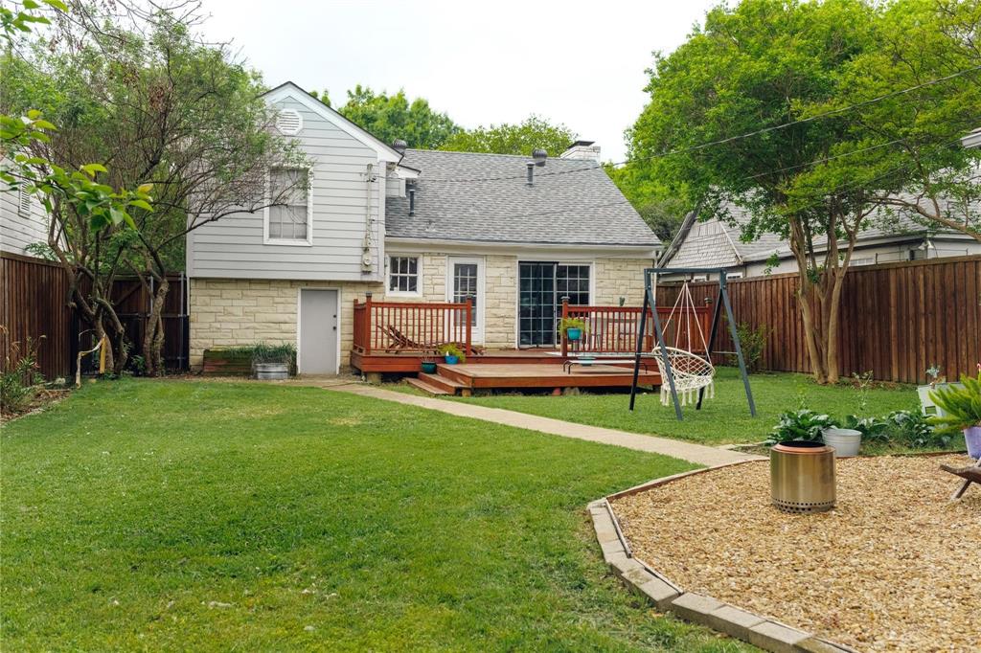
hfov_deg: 54.4
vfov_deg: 37.8
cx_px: 490
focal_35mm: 35
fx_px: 953
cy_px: 326
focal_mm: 35
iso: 1000
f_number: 5.6
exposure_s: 1/1000
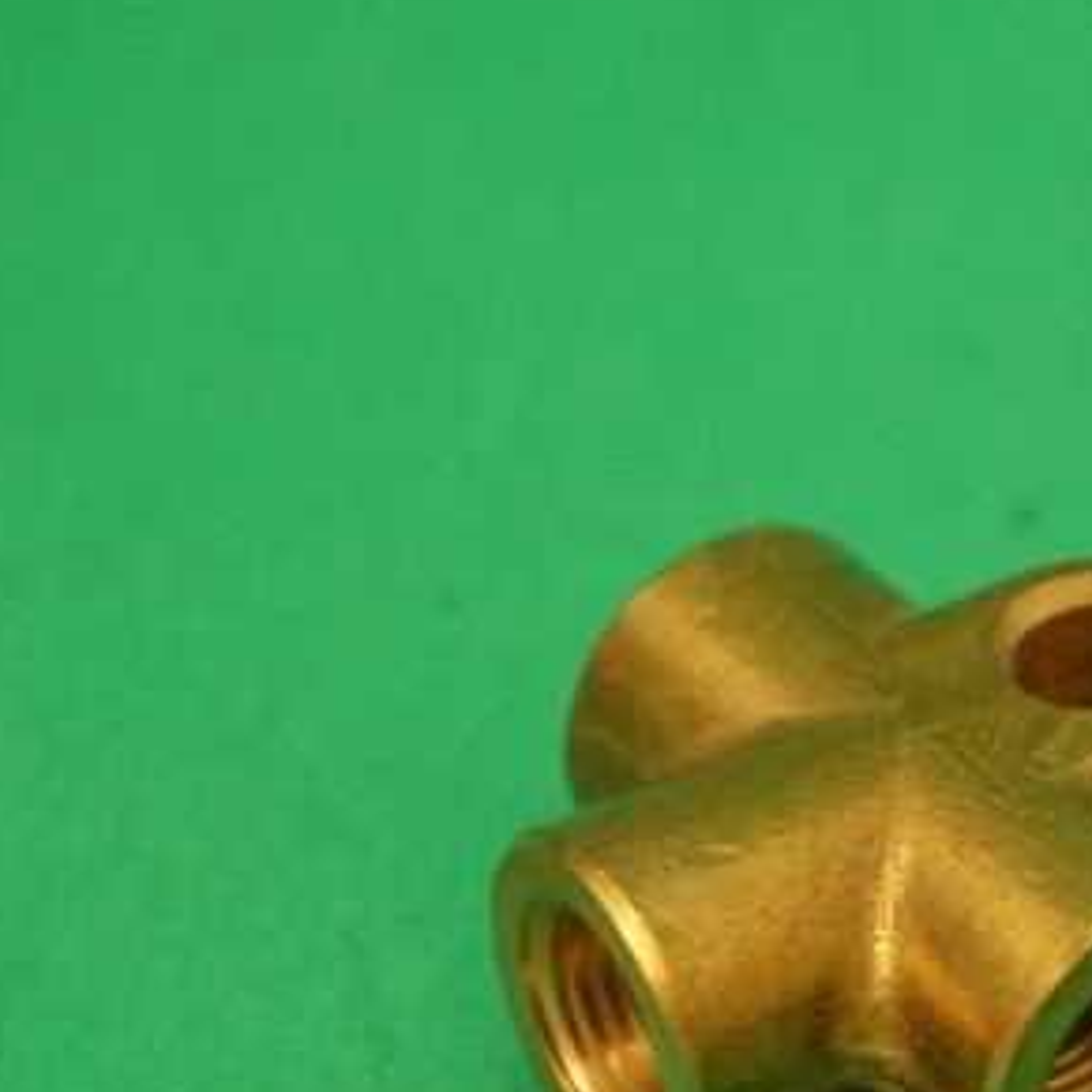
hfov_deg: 9.7
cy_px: 889
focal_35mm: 180
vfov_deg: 9.7
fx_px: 6424
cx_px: 919
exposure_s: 1/50
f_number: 5.5
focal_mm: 39
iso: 800
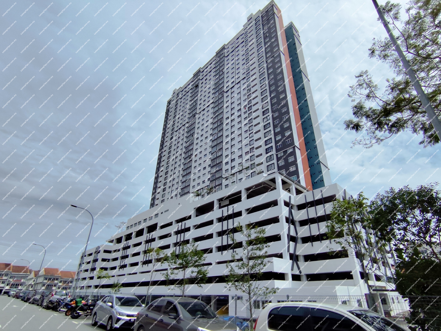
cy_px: 166
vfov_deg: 78.1
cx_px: 220
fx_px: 204
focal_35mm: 16
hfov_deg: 94.5
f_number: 2.2
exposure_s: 1/4059
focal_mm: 1.65
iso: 50
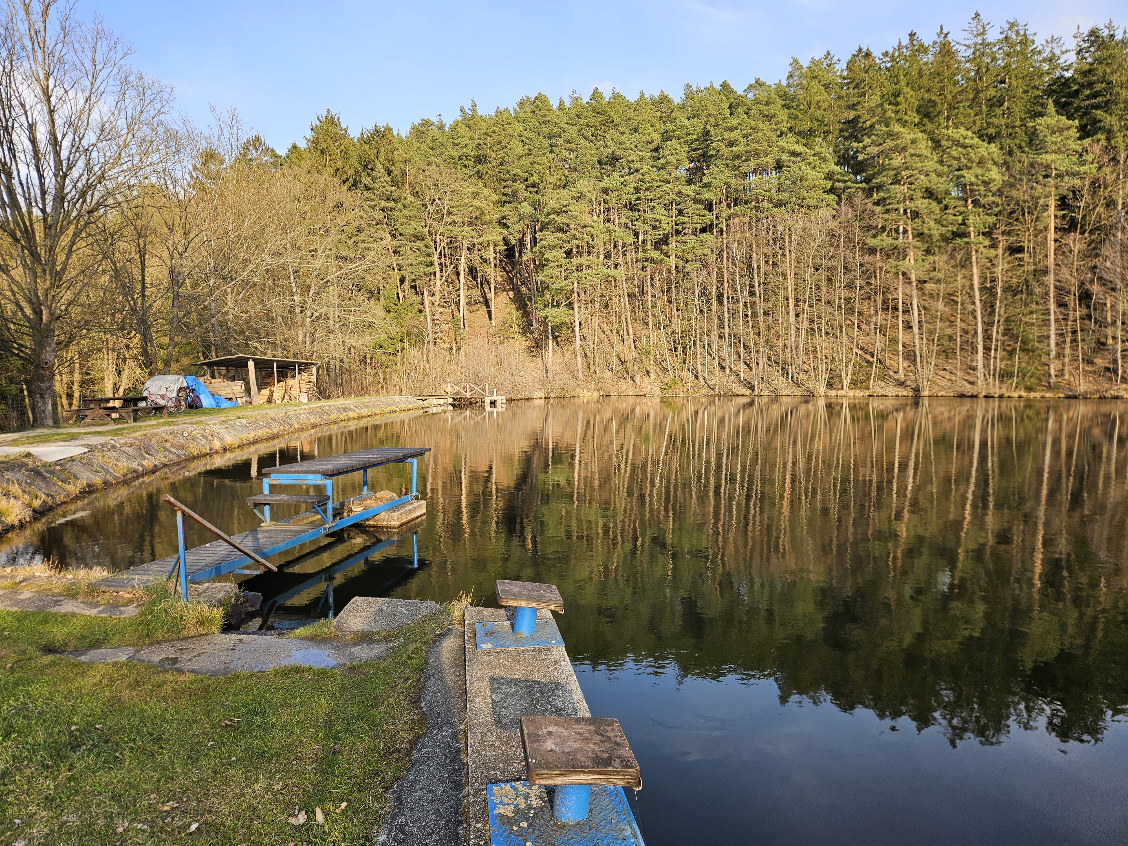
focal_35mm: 23
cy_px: 423
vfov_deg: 58.9
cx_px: 564
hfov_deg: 73.9
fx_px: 749
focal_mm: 5.4
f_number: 1.8
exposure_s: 1/566
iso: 32
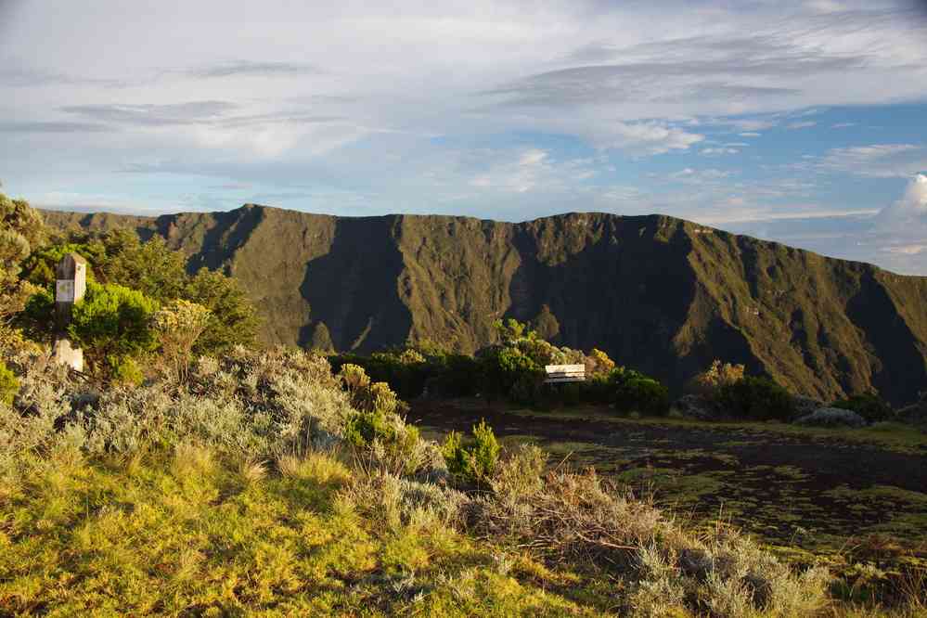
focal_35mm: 38
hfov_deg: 51.3
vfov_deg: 35.5
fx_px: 966
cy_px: 309
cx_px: 464
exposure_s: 1/50
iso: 200
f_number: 7.1
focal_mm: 25
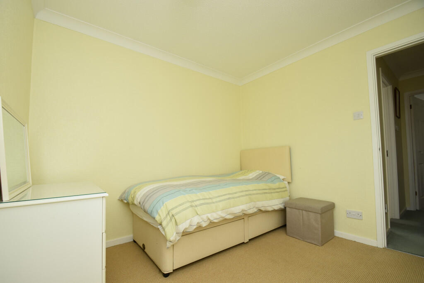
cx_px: 212
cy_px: 142
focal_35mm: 15
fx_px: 177
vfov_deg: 77.3
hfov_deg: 100.4
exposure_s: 1/200
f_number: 5
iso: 125
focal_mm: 10
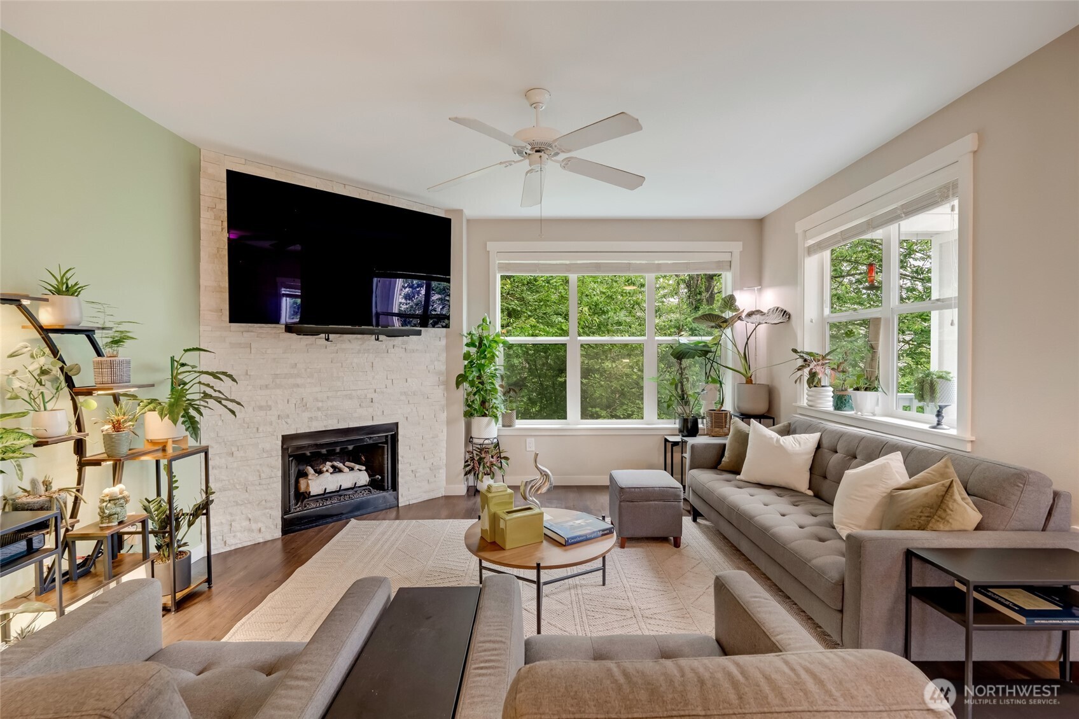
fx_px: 479
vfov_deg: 73.7
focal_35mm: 16
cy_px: 360
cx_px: 540
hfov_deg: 96.7
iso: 400
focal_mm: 16
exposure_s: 1/100
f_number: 9
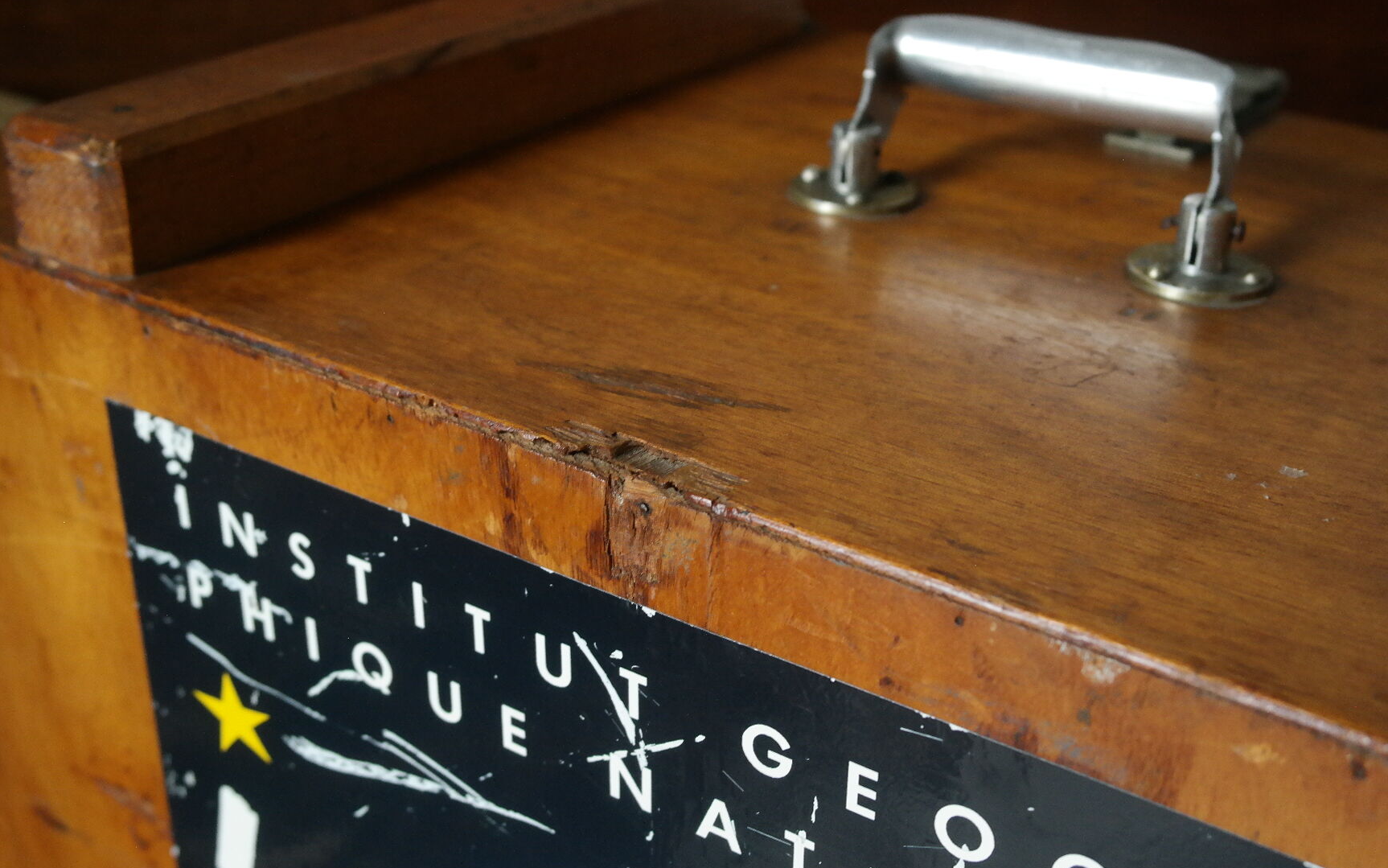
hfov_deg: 40.3
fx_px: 1891
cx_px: 694
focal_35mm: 50
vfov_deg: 25.8
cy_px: 436
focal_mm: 32
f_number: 5.6
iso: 1600
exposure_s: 1/30
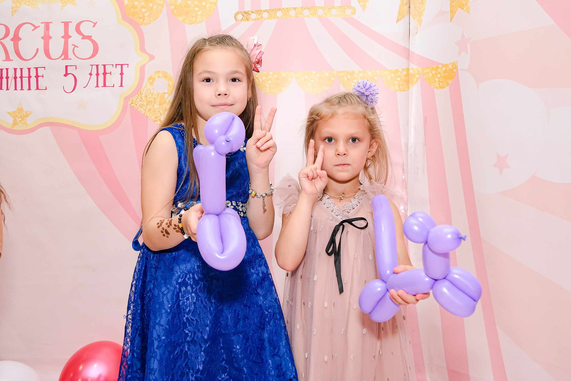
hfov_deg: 65.5
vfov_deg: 46.4
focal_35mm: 28
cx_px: 286
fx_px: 444
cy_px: 190
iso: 1250
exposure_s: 1/250
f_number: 4
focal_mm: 18.4
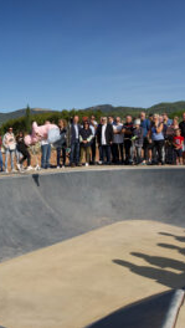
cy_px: 163
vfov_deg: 44.5
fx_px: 400
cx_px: 42
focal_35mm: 46
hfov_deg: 25.7
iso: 2000
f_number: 2.8
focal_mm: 29
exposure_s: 1/8000
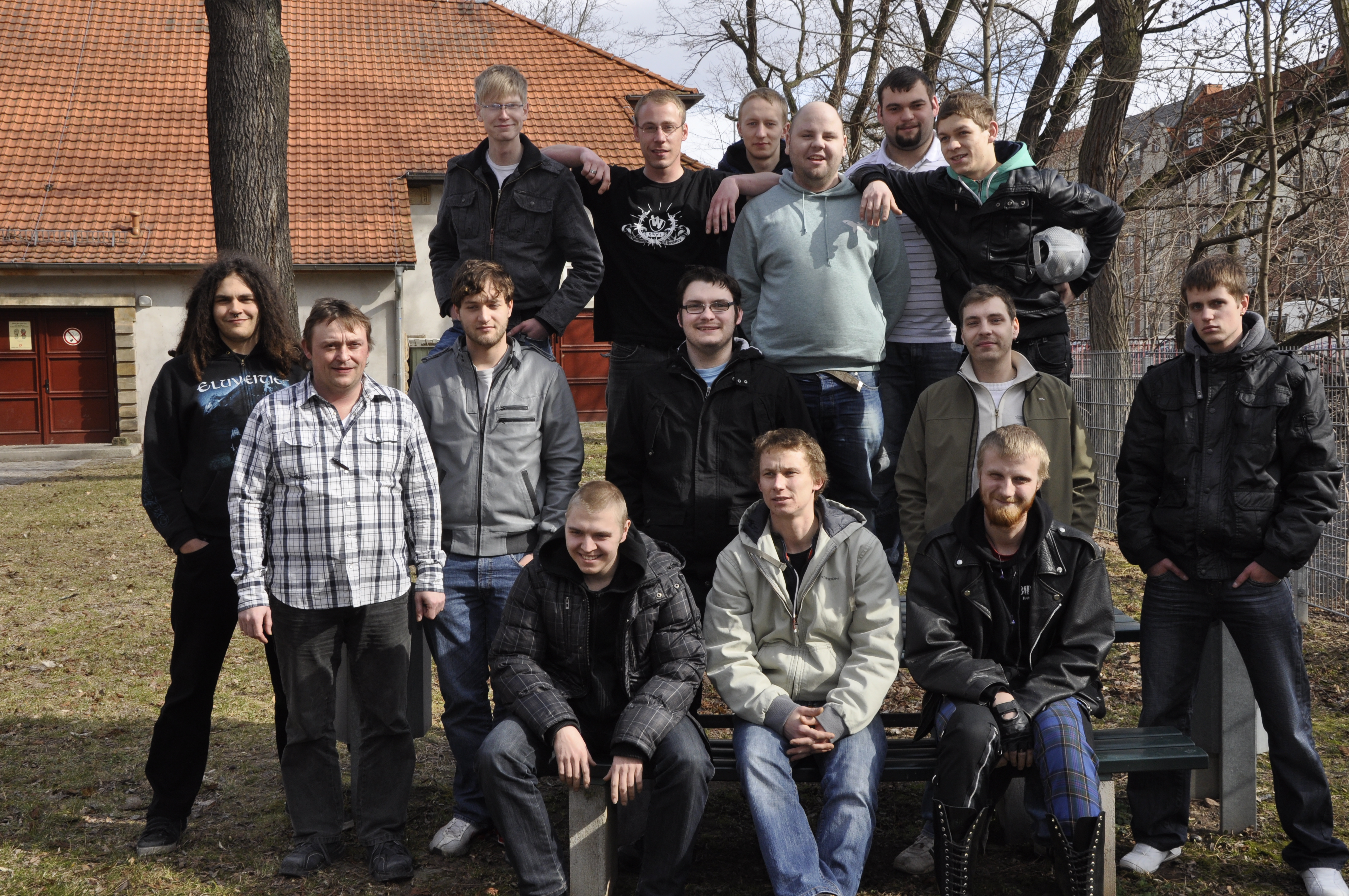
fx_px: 1460
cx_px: 674
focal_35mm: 39
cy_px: 448
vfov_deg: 34.1
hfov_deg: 49.6
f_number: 11
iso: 400
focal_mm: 26
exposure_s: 1/200
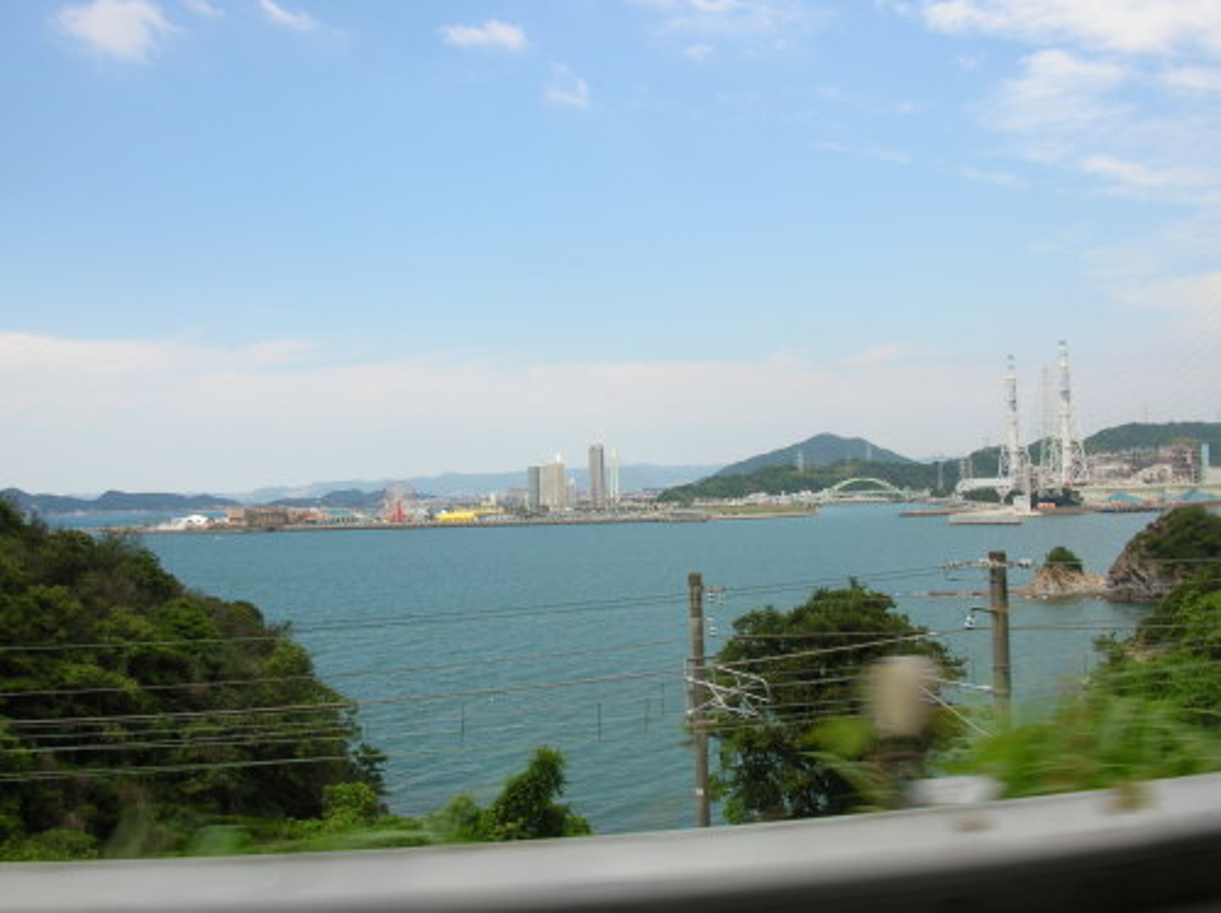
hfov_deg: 52.7
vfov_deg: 40.6
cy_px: 456
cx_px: 610
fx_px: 1233
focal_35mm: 35
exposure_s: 1/228
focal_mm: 5.8
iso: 50
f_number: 5.6
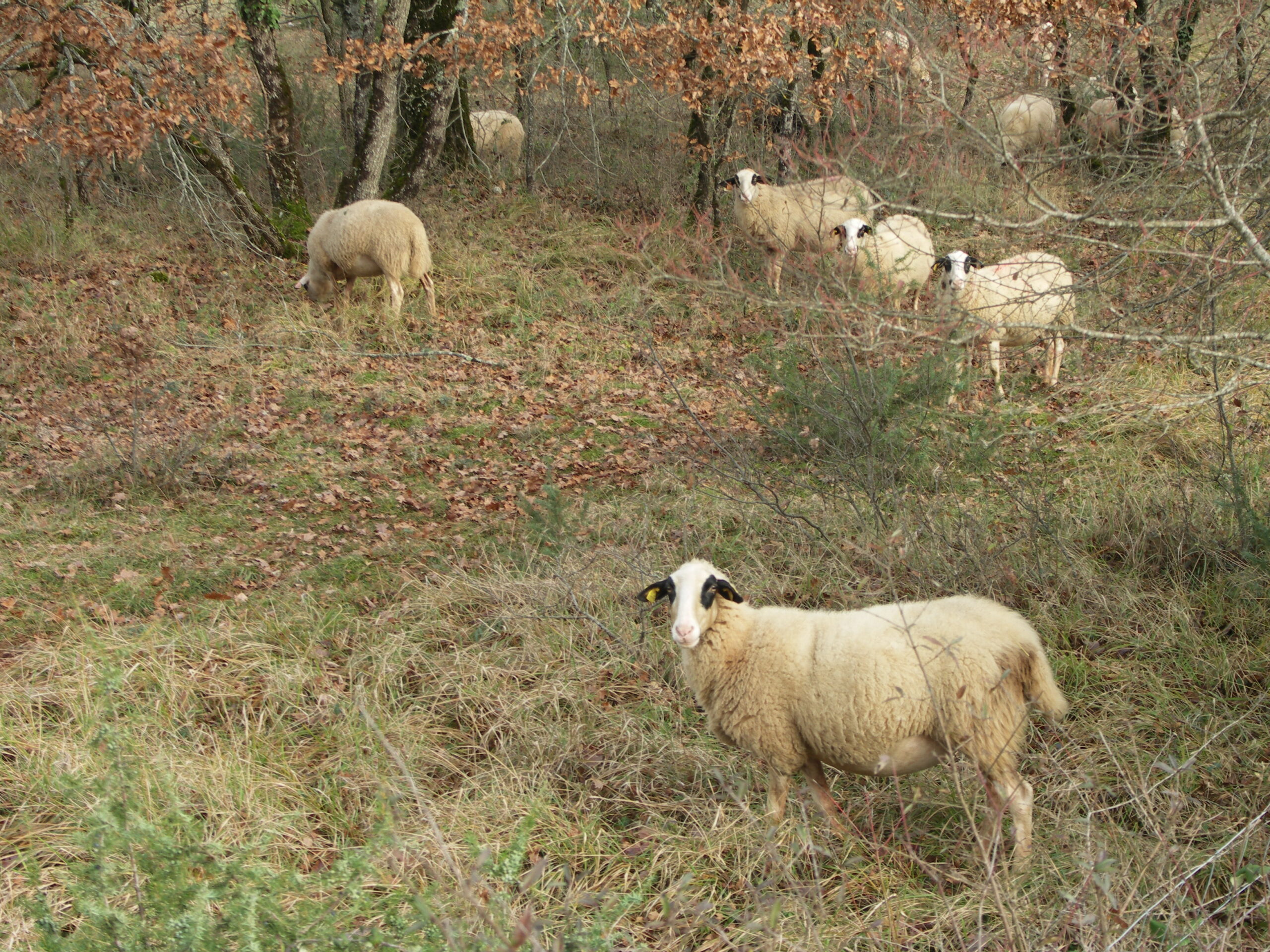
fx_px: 3008
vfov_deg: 18.0
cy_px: 476
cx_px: 635
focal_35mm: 82
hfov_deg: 23.8
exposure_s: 1/100
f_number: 3.5
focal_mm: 21.2
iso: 50
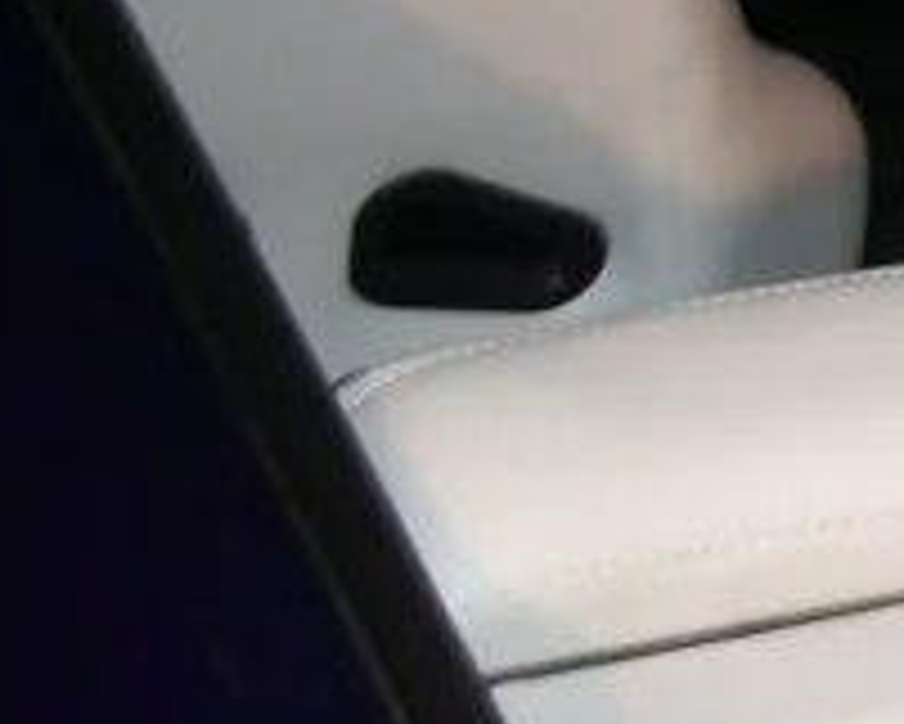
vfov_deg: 9.4
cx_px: 2019
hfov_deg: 10.5
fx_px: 4363
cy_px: 877
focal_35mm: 163
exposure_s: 1/40
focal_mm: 5.8
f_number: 2.6
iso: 100
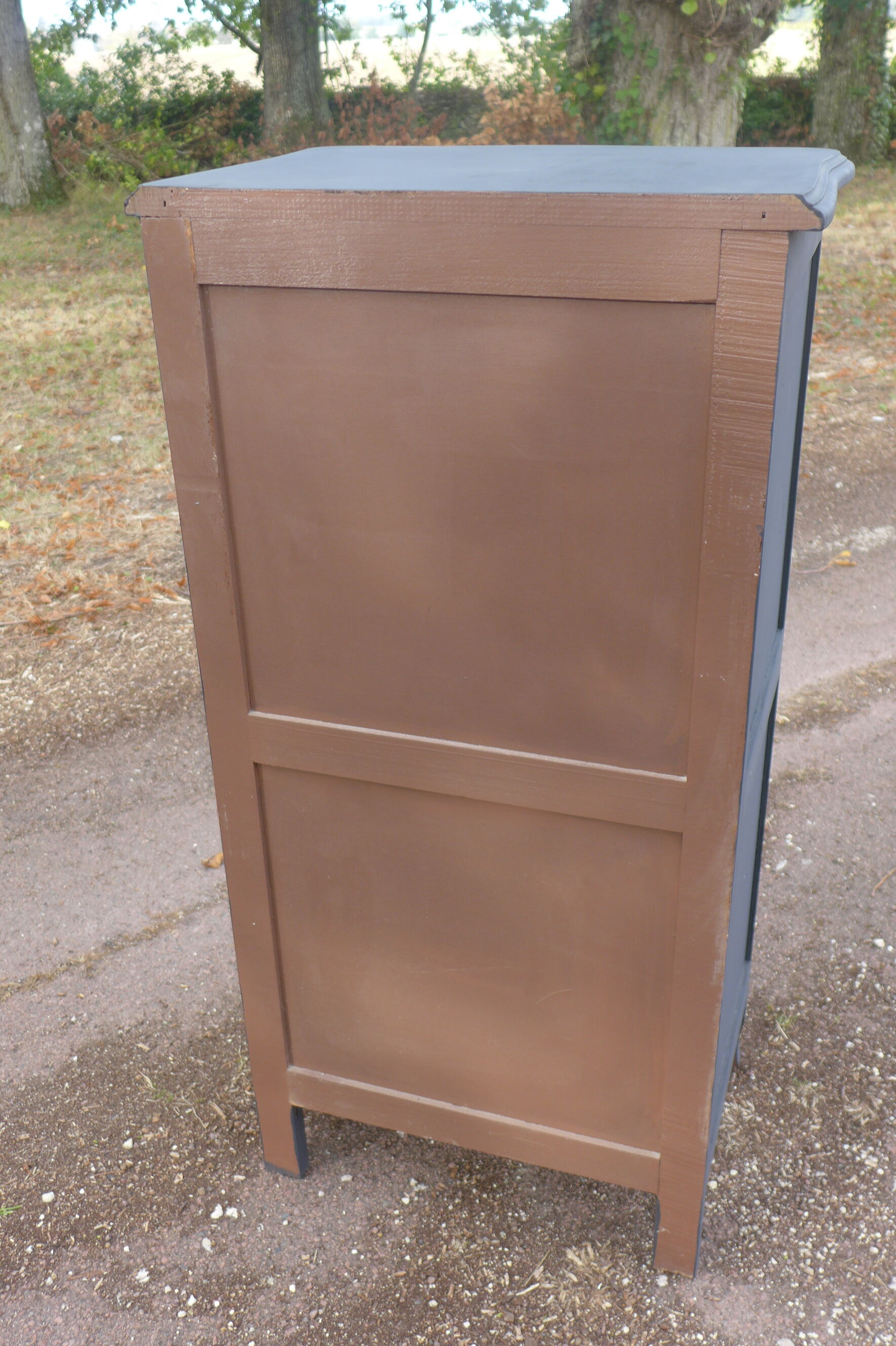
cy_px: 673
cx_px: 448
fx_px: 1196
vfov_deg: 58.7
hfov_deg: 41.1
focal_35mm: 32
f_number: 1.6
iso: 80
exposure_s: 1/125
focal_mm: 6.3
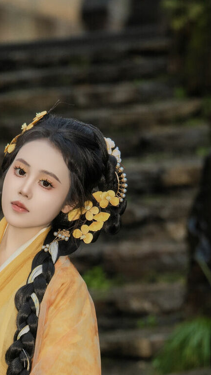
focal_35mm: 240
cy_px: 318
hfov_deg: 5.1
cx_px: 49
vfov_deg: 9.0
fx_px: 2388
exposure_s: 1/100
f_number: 2.8
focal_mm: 111
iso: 500
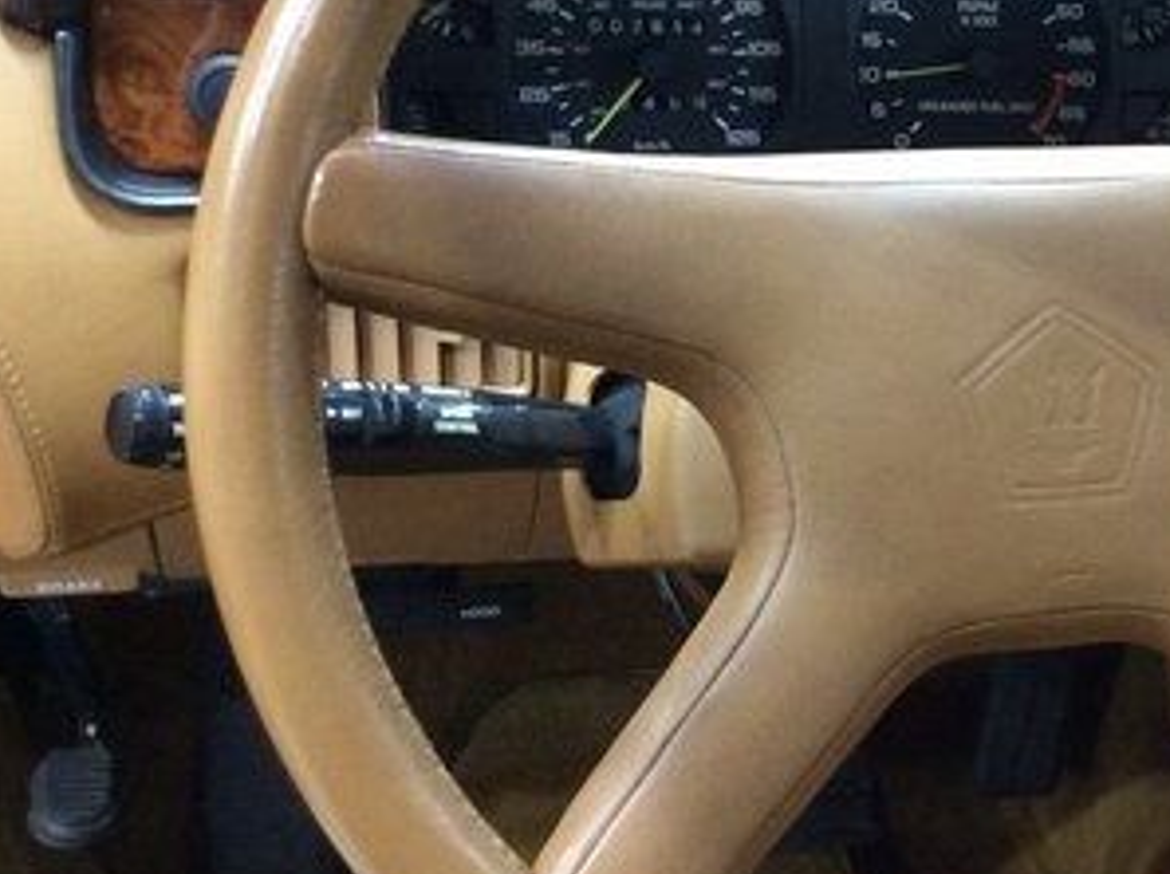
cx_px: 1036
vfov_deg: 21.3
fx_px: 2329
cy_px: 425
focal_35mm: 69
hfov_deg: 27.3
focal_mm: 3.3
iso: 250
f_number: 2.4
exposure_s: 1/15
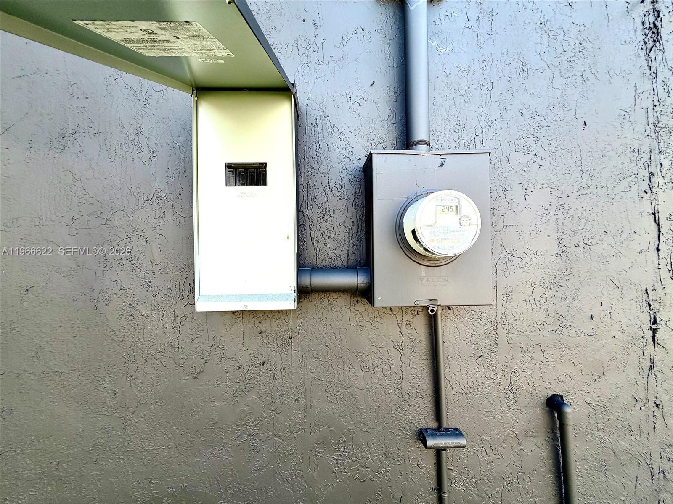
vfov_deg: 85.7
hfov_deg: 102.1
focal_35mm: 14
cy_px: 252
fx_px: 272
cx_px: 336
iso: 50
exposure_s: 1/121
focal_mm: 2.22
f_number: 2.2
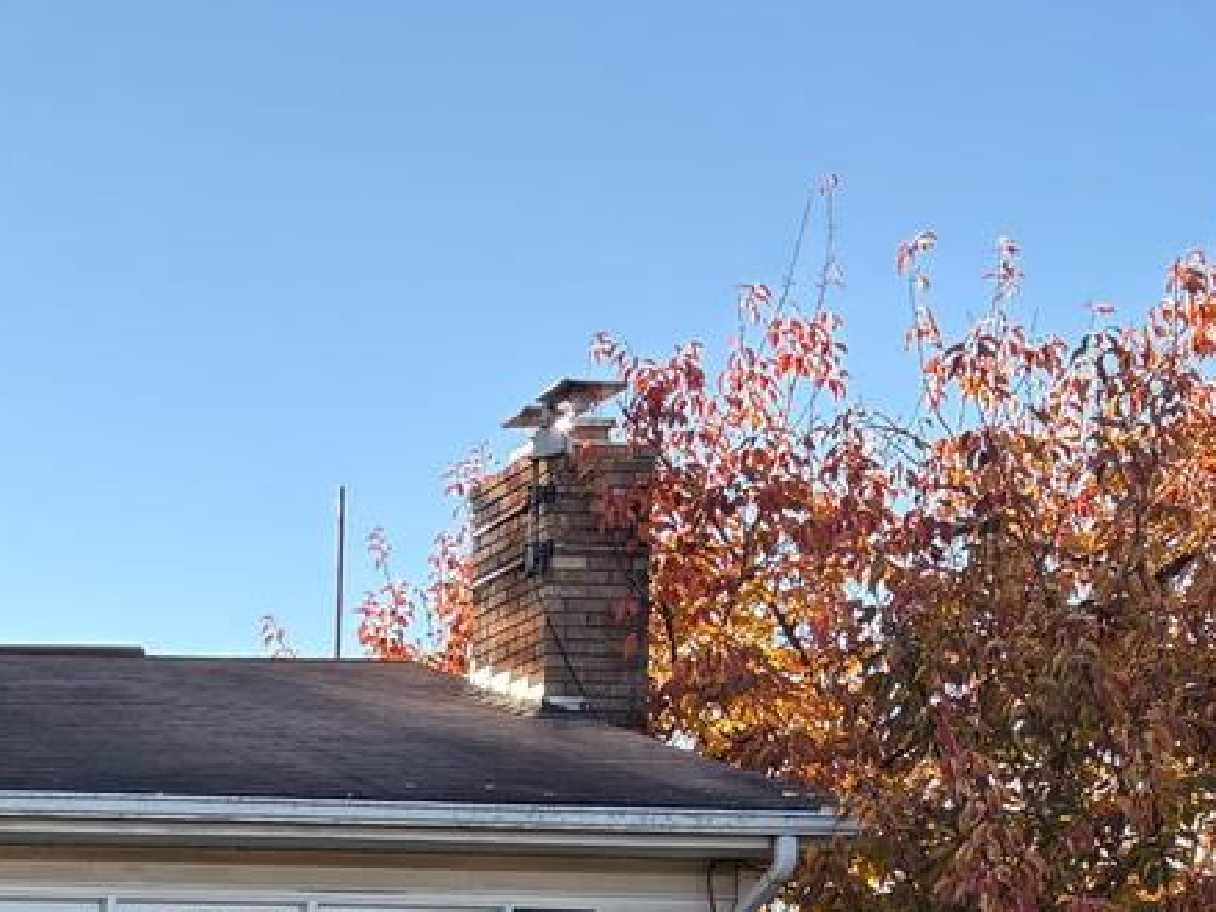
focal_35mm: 85
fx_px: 2986
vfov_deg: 16.1
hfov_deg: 20.1
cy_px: 1291
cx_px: -567
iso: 50
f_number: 1.6
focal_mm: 5.96
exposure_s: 1/503
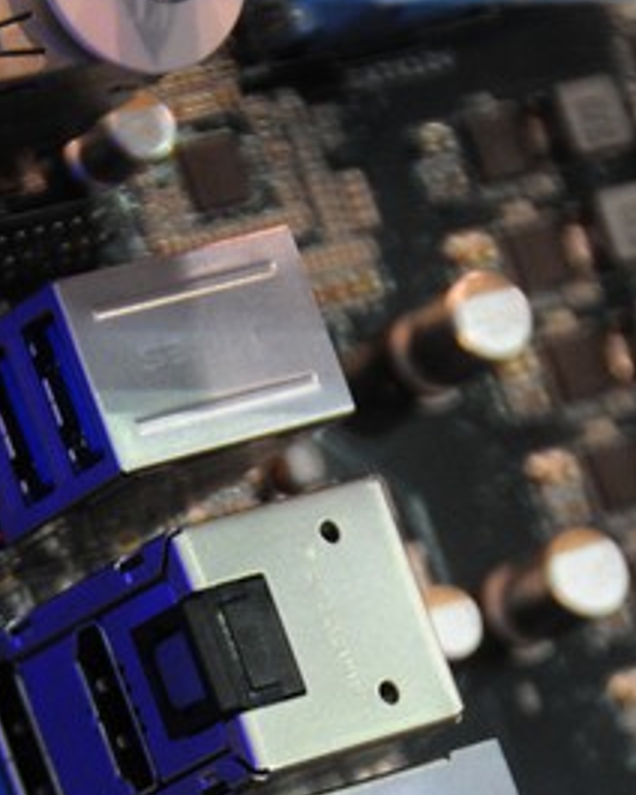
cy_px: 855
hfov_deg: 4.6
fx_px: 7860
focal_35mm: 334
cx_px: 238
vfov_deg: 5.8
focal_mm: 105
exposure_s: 1/160
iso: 1600
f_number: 5.3
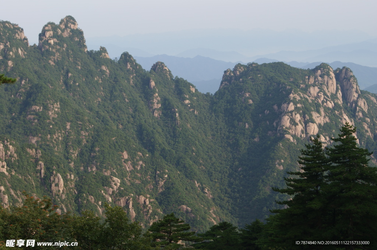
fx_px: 863
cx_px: 188
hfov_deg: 24.6
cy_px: 125
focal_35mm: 82
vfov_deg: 16.5
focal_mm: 55
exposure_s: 1/125
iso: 100
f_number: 7.1
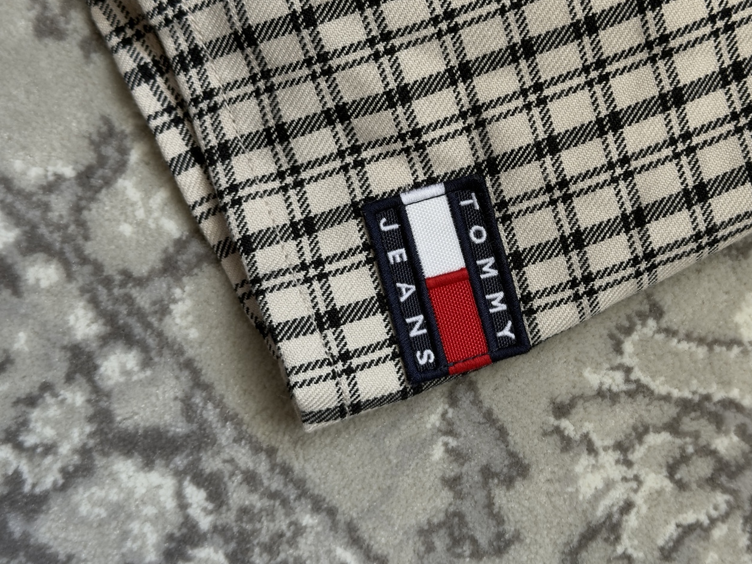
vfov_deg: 24.0
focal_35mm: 61
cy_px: 260
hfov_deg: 31.6
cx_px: 455
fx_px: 1325
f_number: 1.78
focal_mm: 6.76
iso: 100
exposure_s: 1/60
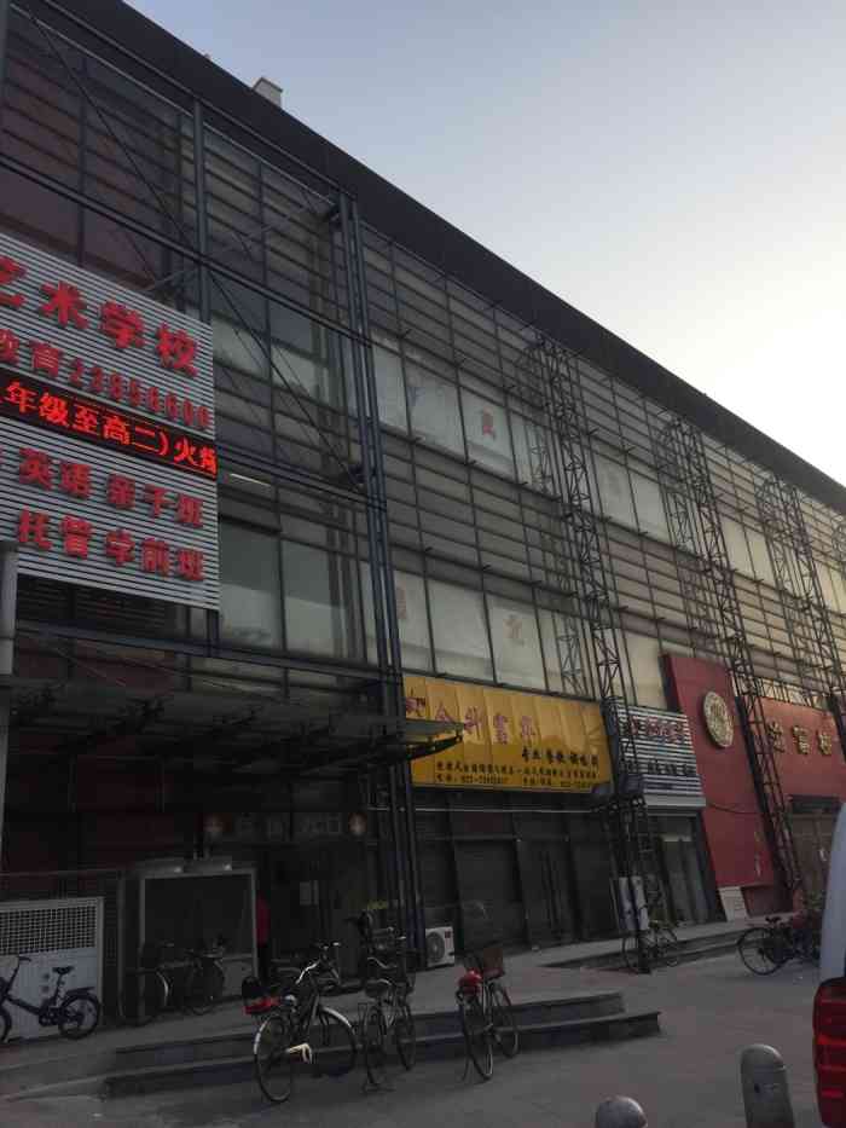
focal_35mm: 29
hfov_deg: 48.2
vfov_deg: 61.7
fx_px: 945
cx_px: 423
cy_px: 564
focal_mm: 4.15
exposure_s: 1/659
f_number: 2.2
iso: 32
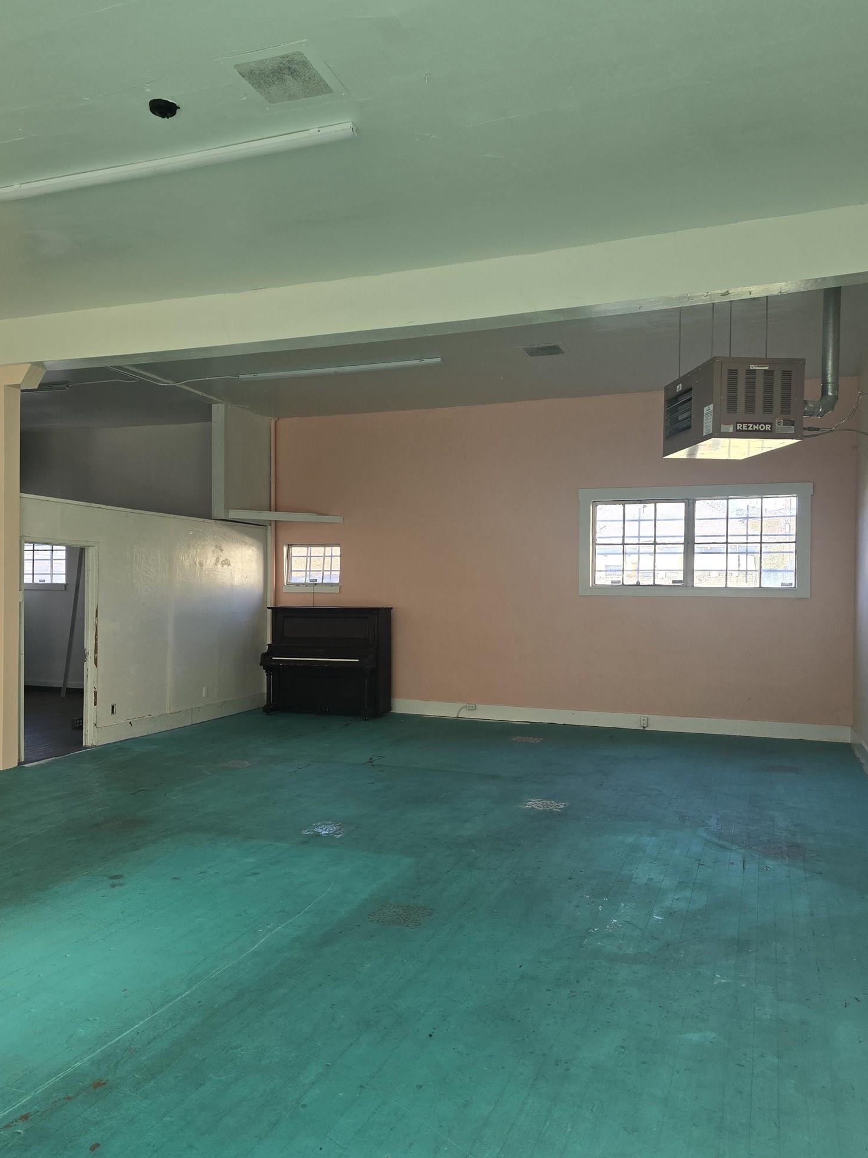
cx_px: 420
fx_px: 903
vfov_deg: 65.3
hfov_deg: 51.3
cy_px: 583
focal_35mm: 27
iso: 80
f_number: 1.7
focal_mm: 6.3
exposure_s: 1/180
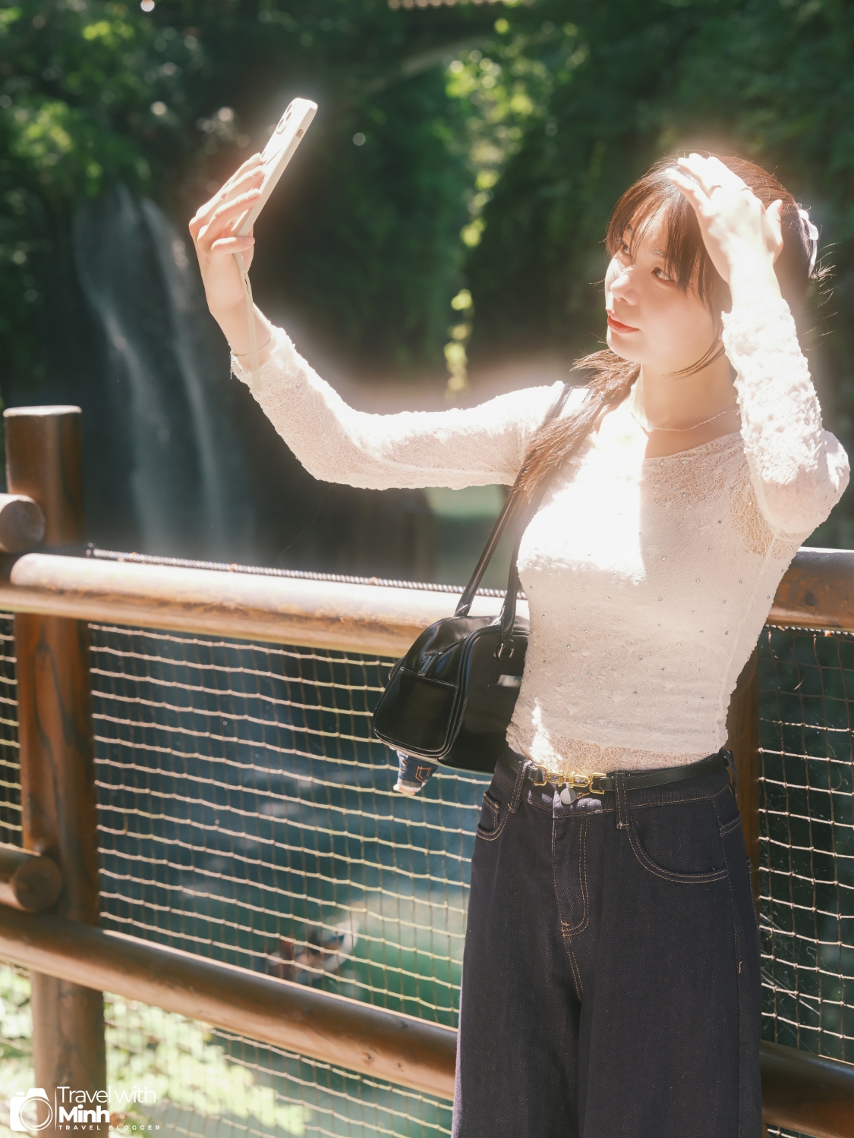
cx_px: 427
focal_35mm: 87
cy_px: 569
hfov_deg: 17.0
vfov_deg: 22.5
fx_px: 2862
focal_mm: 110
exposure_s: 1/80
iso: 800
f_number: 8
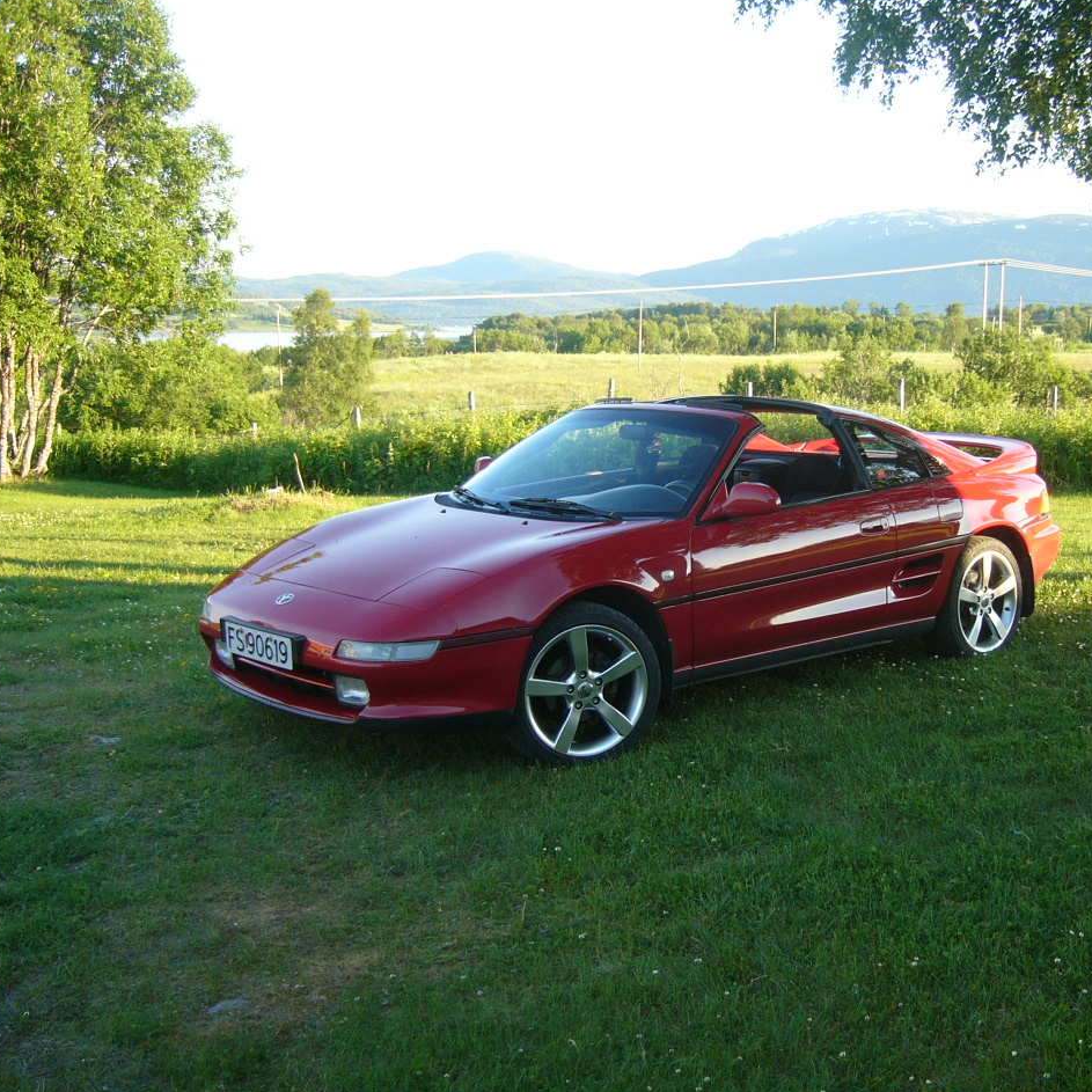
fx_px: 1499
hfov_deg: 39.7
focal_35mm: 42
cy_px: 540
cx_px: 687
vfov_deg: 40.0
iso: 50
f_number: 2.8
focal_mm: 5.8
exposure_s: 1/100
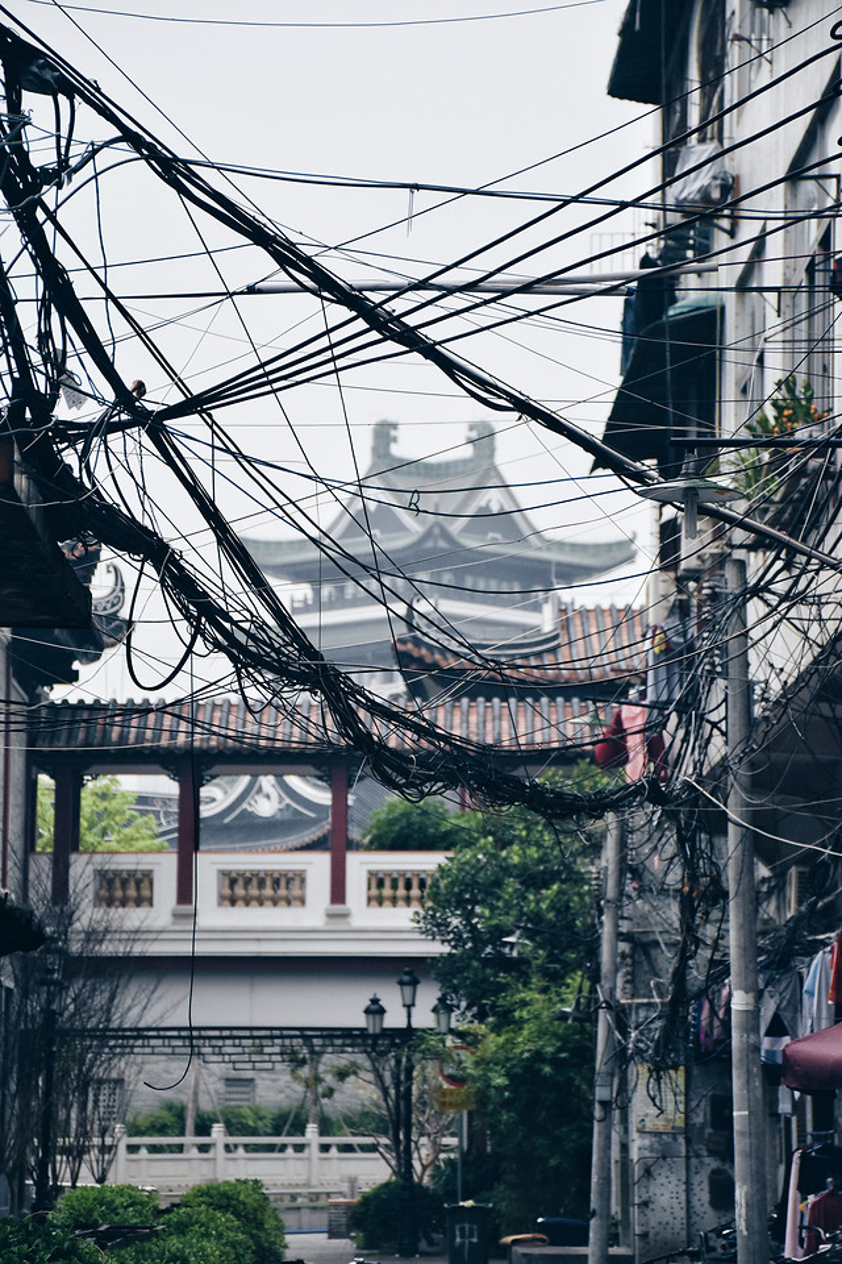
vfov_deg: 17.1
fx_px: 4210
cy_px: 632
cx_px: 421
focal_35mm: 120
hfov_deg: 11.4
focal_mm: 80
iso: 800
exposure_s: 1/800
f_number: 5.6
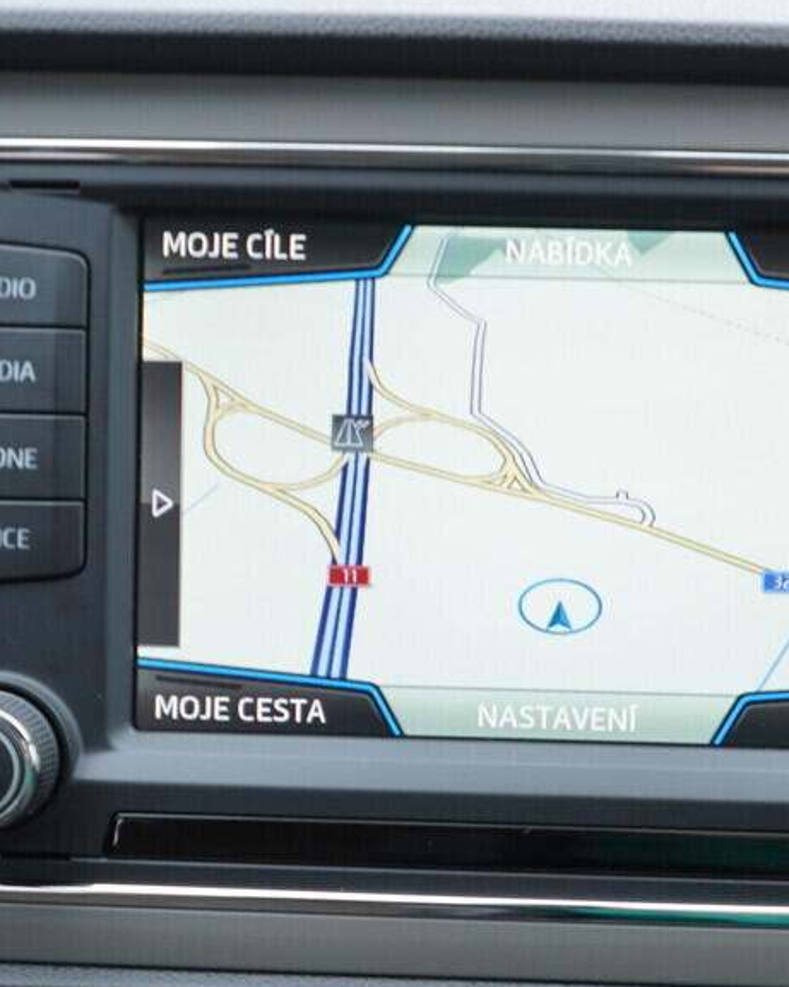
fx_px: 1753
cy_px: 519
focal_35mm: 60
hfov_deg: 25.3
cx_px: 519
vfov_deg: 31.5
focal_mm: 24
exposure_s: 1/40
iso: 250
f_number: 2.8
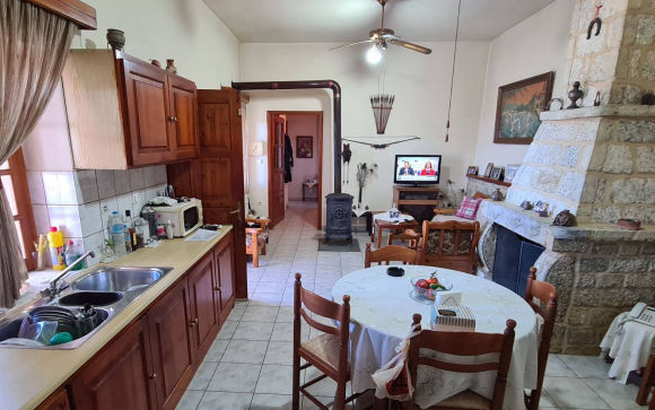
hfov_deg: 87.9
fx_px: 339
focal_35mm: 19
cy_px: 230
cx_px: 306
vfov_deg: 62.1
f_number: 2.2
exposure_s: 1/33
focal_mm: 2.2
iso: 320
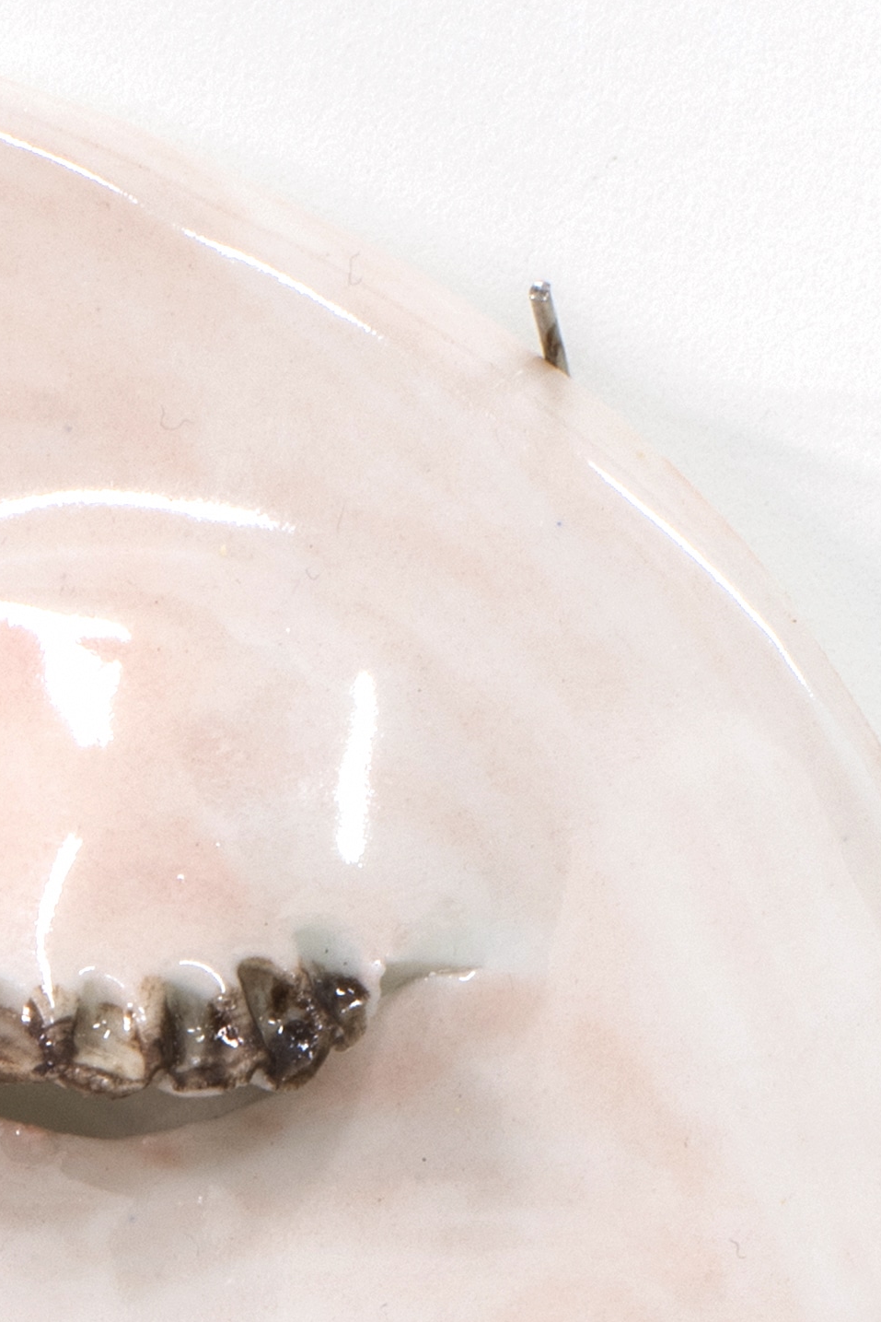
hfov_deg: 4.7
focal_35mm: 288
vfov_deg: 6.9
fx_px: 10569
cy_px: 2708
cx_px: -413
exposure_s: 1.3
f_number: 16
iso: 100
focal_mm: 50
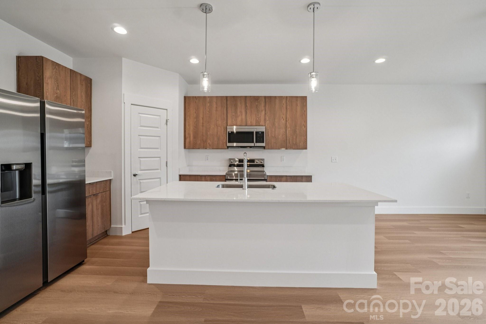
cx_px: 243
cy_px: 162
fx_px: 202
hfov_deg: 100.4
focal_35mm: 15
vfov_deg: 77.3
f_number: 8
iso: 400
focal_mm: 10
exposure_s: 1/25
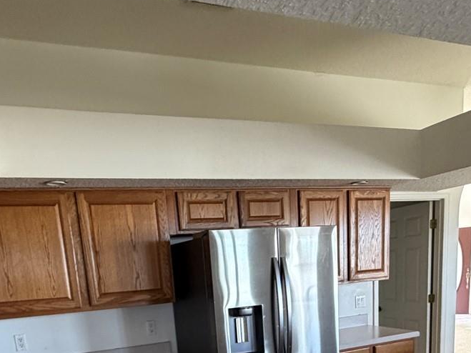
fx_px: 463
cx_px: 238
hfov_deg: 54.0
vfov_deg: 36.4
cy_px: 372
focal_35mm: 34
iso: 320
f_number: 2.2
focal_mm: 2.22
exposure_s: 1/60
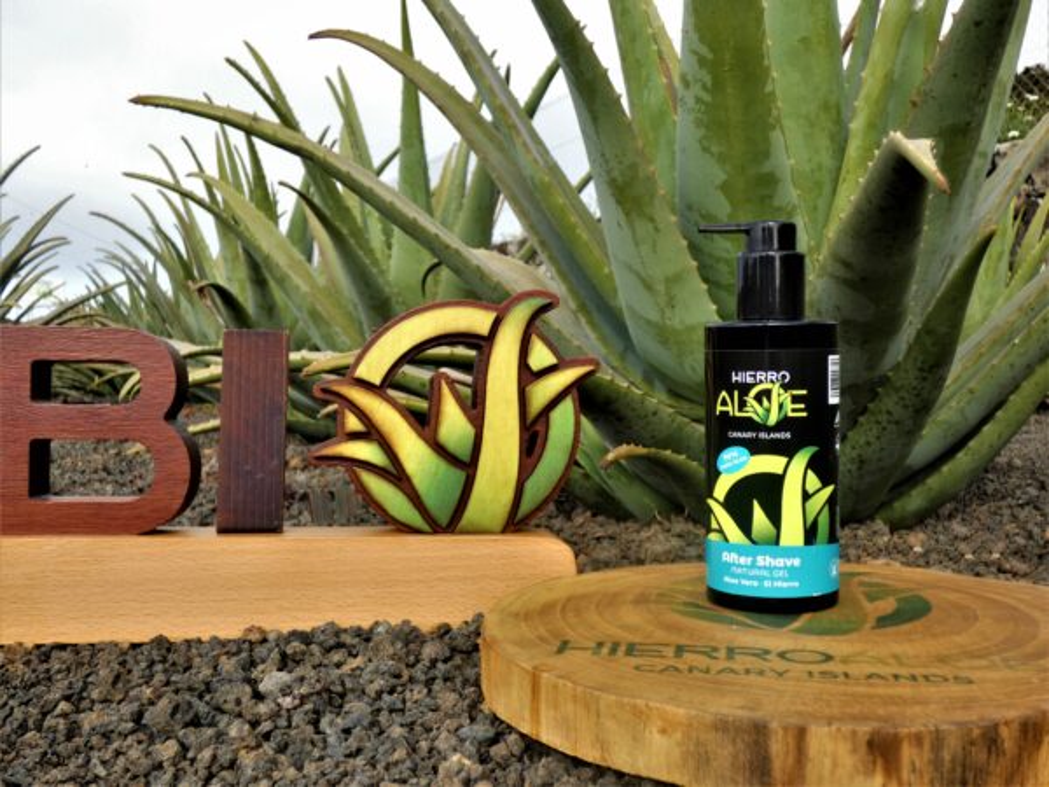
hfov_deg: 52.6
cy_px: 394
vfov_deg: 40.7
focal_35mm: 35
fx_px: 1061
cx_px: 524
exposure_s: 1/250
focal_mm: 6.2
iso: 80
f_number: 3.4
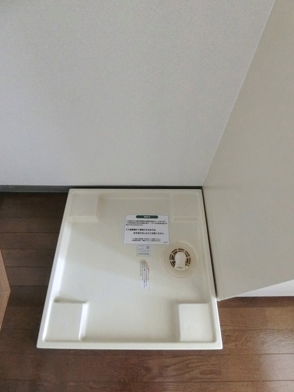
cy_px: 196
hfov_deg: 68.7
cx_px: 147
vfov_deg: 84.7
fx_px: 215
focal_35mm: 19
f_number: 2.7
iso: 1600
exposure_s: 1/15
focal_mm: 4.06
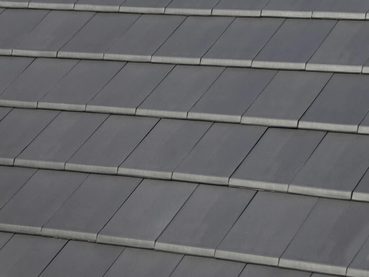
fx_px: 1599
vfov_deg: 9.9
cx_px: 184
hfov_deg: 13.2
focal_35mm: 150
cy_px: 138
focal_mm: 24.2
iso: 80
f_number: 5.3
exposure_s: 1/160
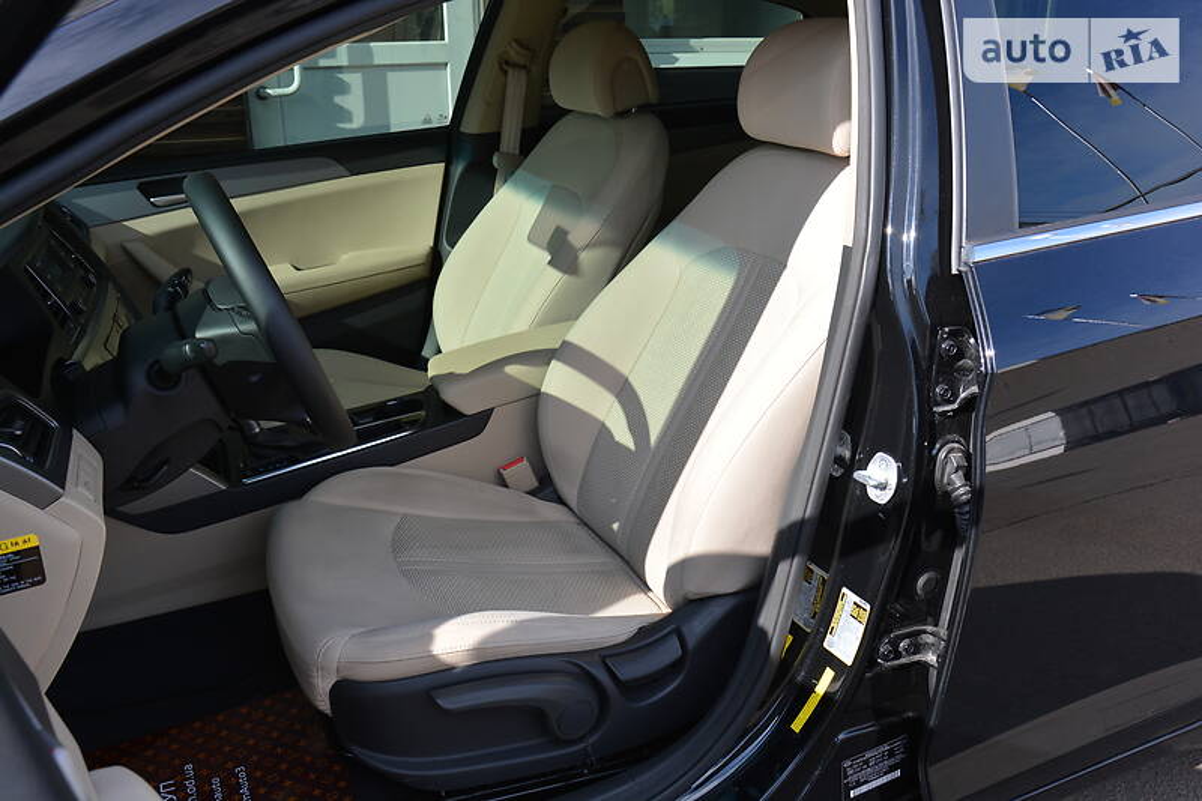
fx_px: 1051
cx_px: 601
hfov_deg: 59.5
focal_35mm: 32
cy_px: 400
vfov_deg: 41.7
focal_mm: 21
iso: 200
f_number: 7.1
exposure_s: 1/200
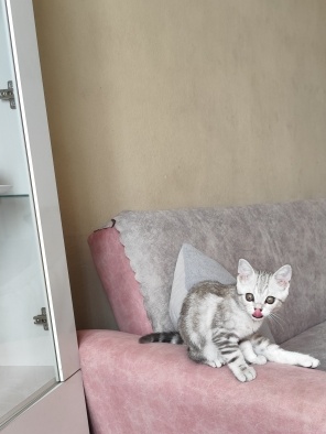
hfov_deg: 39.8
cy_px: 312
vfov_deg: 50.9
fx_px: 439
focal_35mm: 35
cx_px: 239
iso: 400
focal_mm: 6.14
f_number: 1.65
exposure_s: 1/100
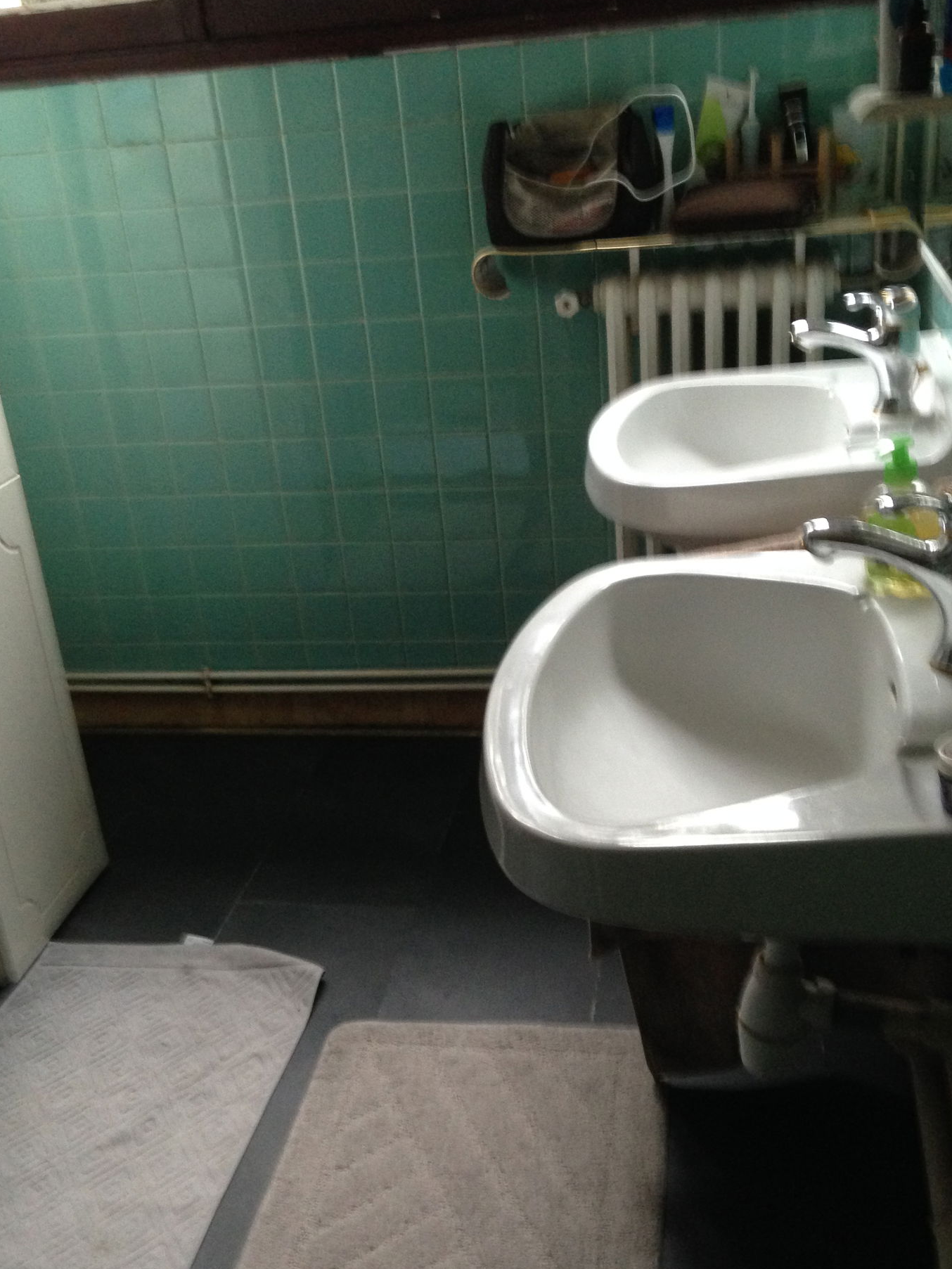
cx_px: 480
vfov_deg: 47.8
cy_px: 672
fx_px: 1430
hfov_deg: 36.8
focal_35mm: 39
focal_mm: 4.12
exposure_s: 1/20
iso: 250
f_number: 2.4
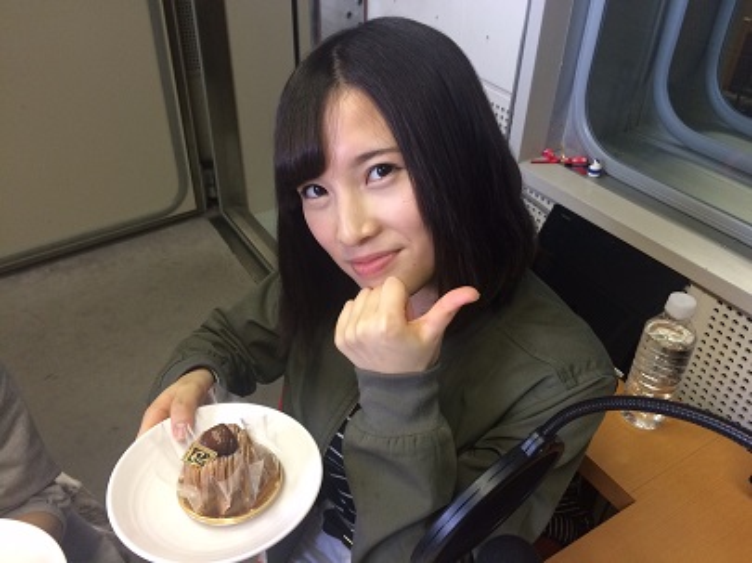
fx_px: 629
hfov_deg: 61.7
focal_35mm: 29
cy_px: 282
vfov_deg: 48.2
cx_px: 376
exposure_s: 1/33
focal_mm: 4.15
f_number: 2.2
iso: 80
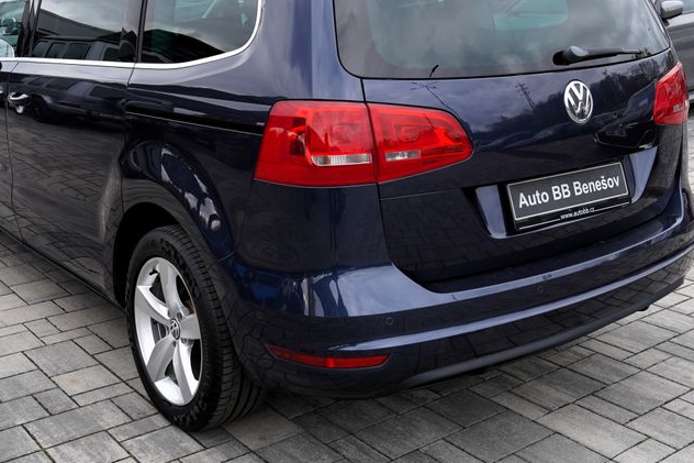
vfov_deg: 28.3
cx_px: 339
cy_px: 122
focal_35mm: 47
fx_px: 906
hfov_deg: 41.9
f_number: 5.6
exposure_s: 1/125
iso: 100
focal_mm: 29
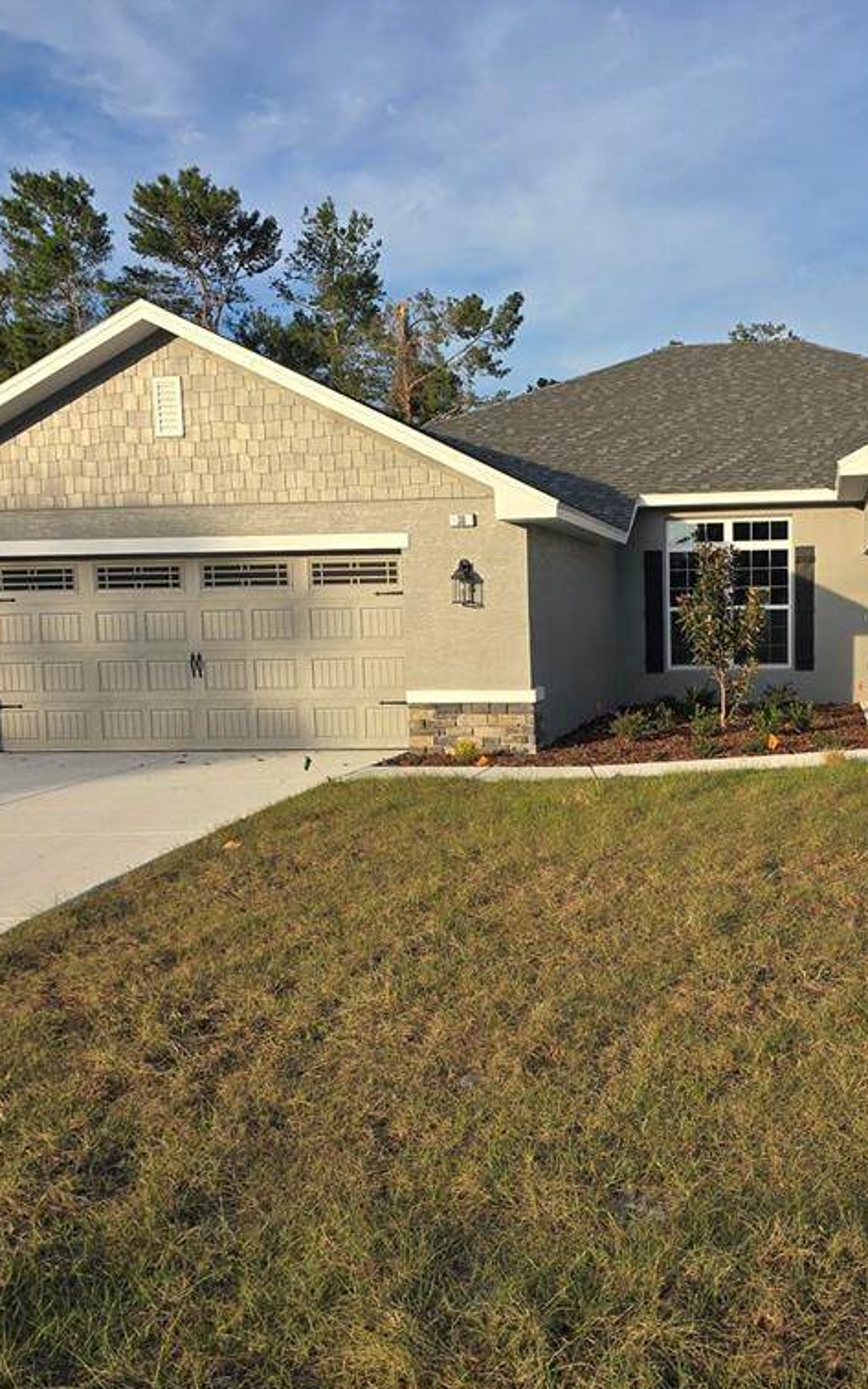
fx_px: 1249
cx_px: 626
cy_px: 699
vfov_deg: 58.1
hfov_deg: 37.6
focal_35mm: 33
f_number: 1.7
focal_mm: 6.3
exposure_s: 1/477
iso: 12
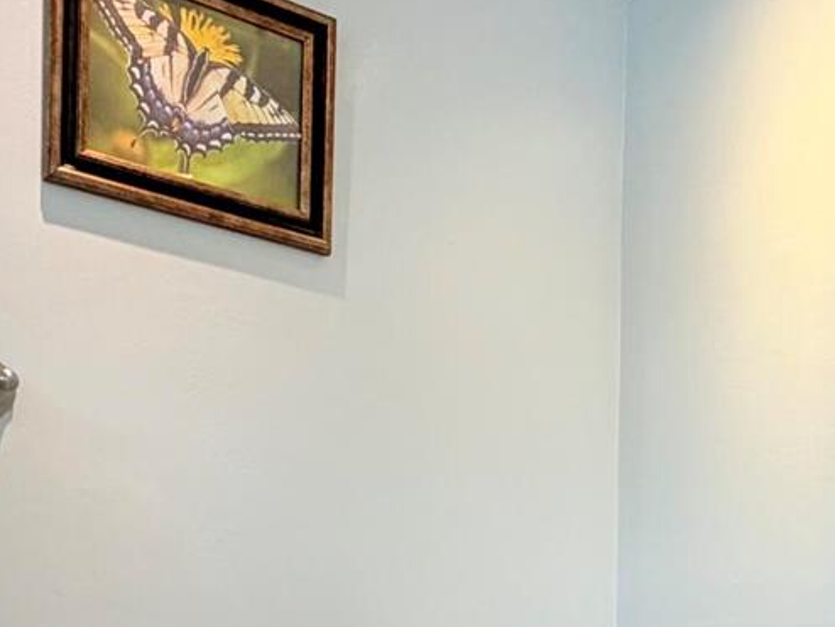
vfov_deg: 23.1
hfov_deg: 32.5
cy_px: 759
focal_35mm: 58
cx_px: 634
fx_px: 1400
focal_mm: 2.22
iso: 100
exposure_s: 1/120
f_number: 2.2
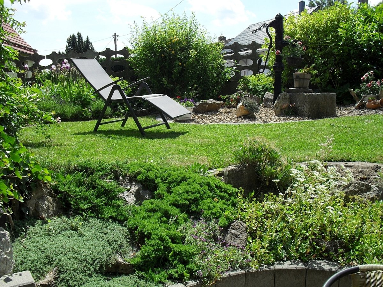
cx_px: 192
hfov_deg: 52.6
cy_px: 144
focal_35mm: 35
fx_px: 387
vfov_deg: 40.7
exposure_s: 1/180
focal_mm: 6.3
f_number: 8.4
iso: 100
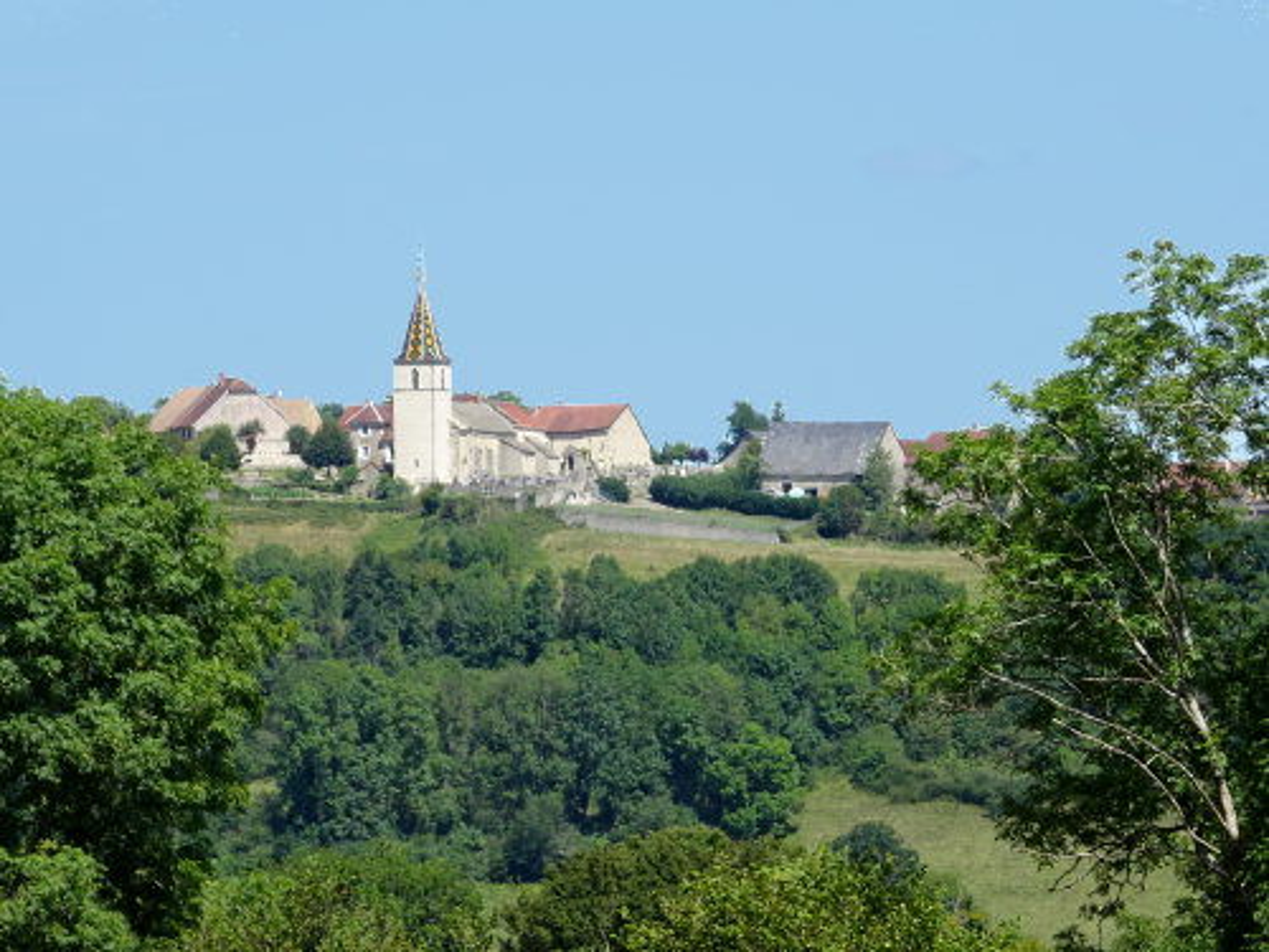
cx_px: 634
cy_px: 476
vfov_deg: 8.6
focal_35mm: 173
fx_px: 6342
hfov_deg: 11.4
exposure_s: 1/250
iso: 80
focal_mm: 29.57
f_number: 5.6
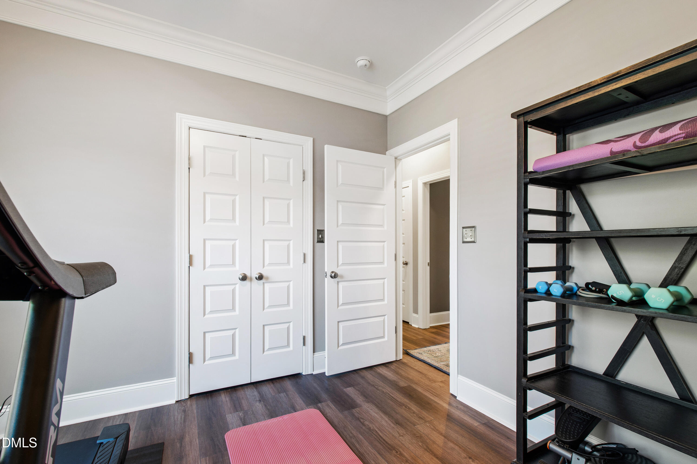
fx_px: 290
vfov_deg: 77.3
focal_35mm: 15
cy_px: 232
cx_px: 348
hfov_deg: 100.4
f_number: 8
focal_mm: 10
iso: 100
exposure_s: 1/1.67
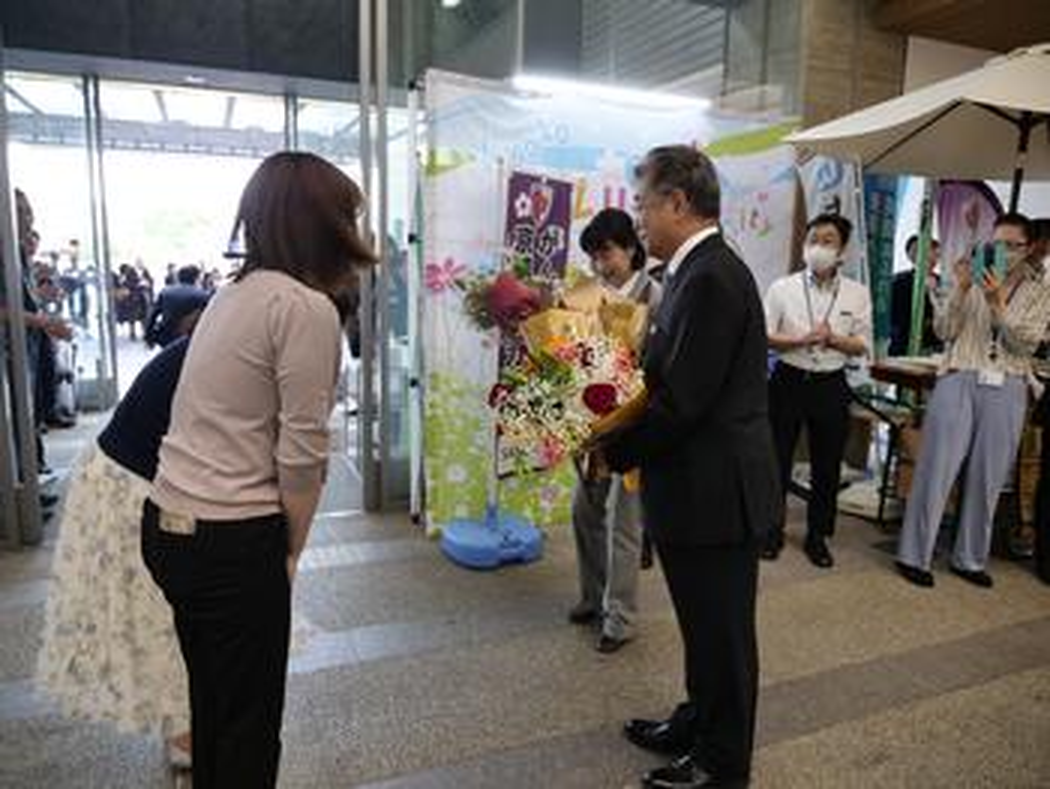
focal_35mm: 24
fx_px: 728
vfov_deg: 56.9
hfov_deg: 71.6
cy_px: 394
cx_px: 525
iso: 400
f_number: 2.8
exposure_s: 1/60
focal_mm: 12
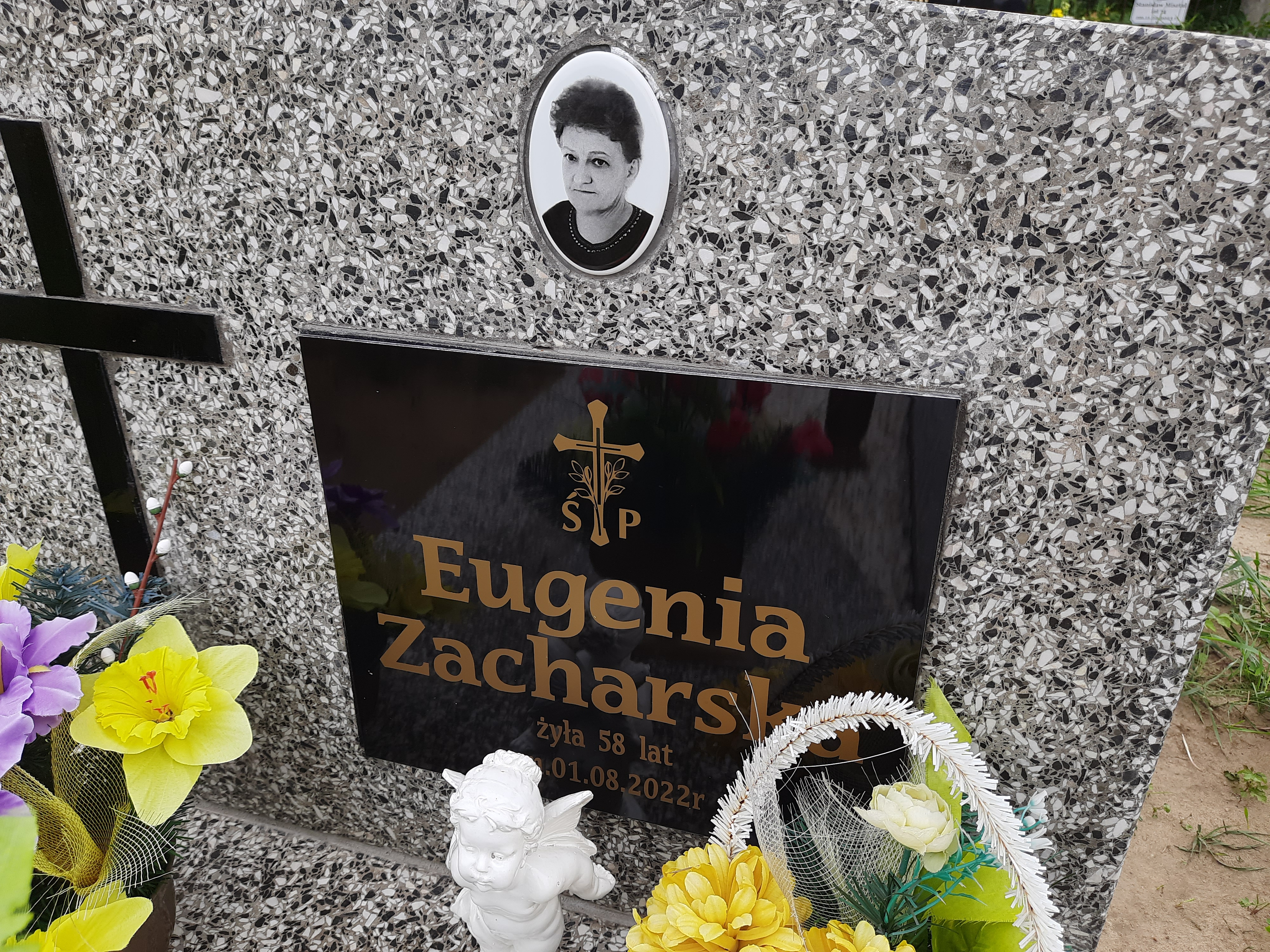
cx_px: 635
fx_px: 917
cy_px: 476
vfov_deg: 54.9
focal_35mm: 25
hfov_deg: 69.4
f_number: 2
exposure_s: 1/229
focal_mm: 4.6
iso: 20
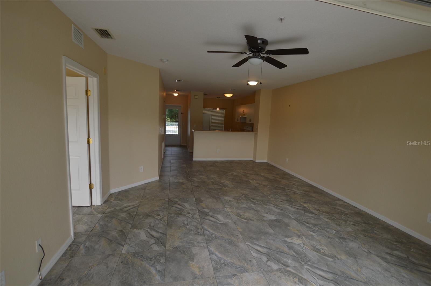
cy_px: 143
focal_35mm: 16
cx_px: 216
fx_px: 197
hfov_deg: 95.0
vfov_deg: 71.9
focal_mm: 11
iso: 180
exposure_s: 1/125
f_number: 5.6
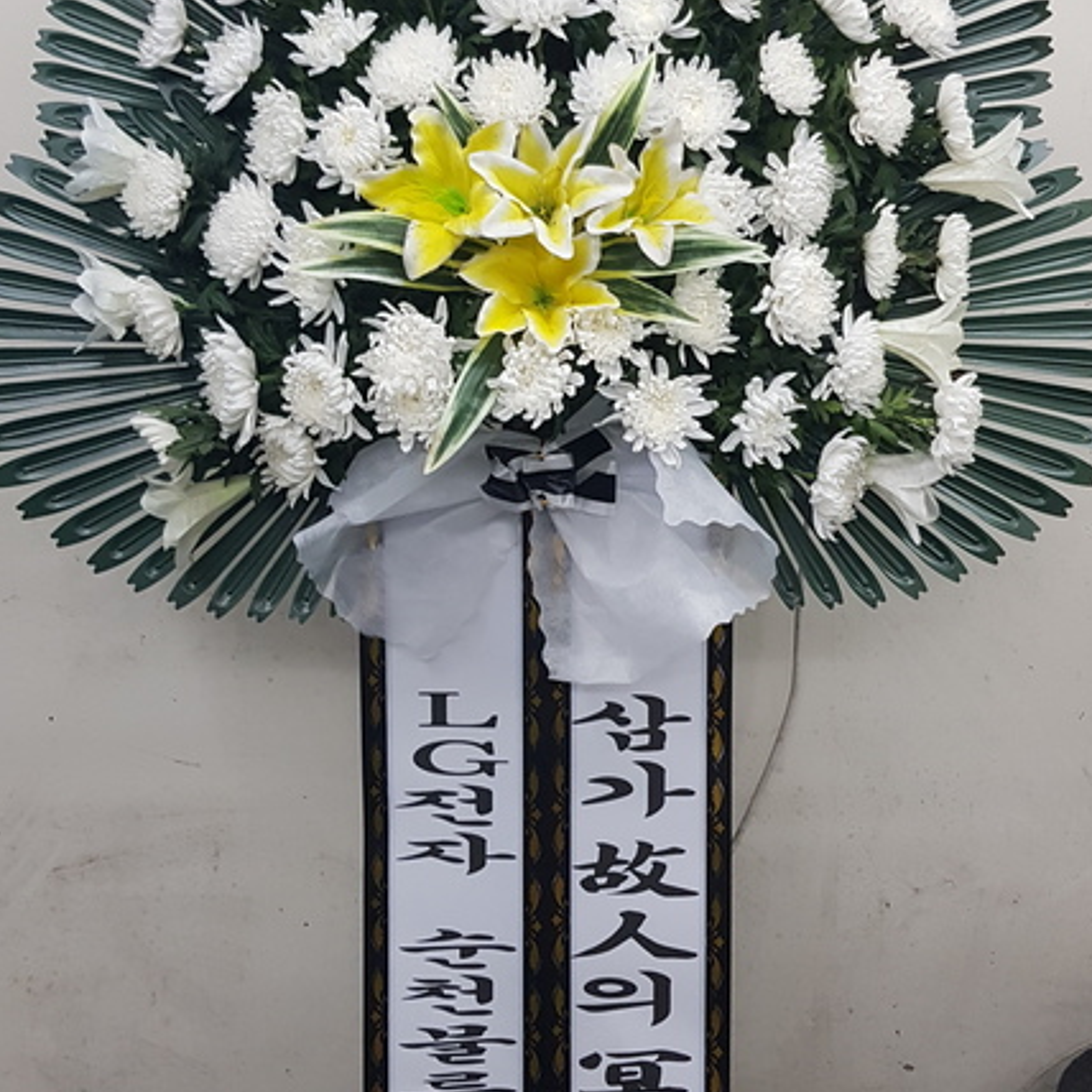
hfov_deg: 39.2
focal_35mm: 43
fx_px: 1535
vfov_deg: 39.1
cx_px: 541
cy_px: 459
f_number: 1.7
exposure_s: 1/60
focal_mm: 4.2
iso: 160
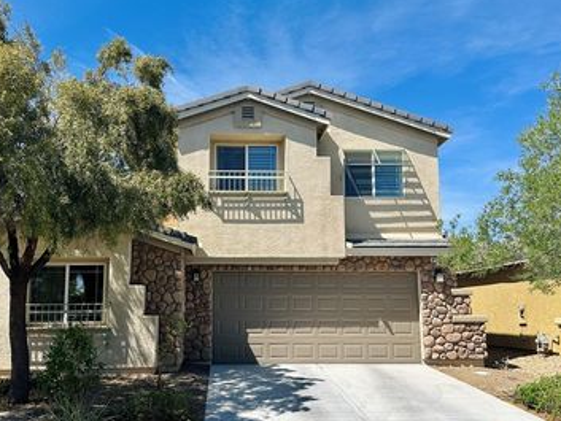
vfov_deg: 41.7
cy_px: 238
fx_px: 551
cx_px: 245
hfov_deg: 53.8
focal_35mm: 34
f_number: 1.78
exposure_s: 1/4762
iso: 80
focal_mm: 6.86
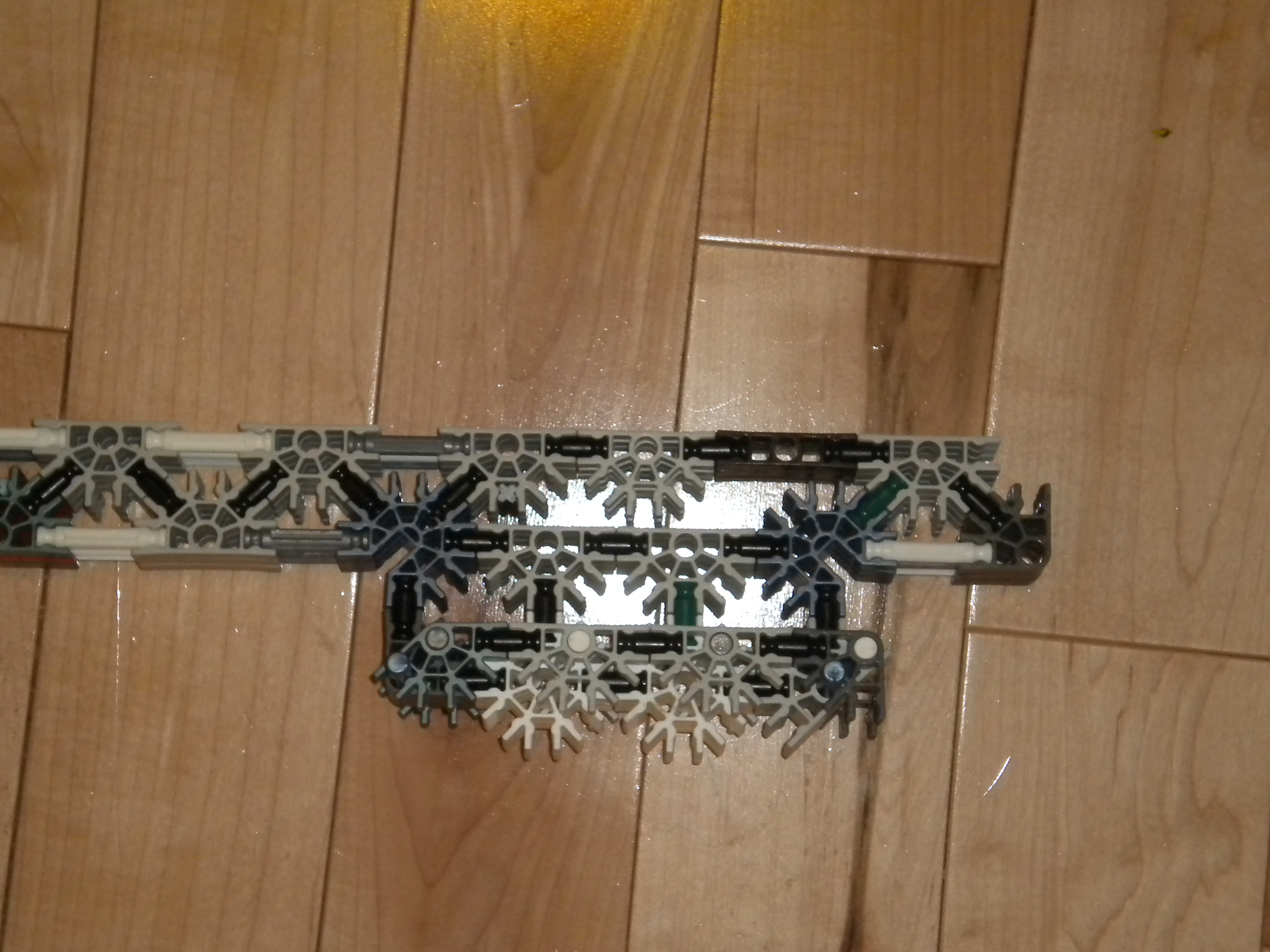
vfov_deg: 16.4
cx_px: 584
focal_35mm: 90
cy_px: 510
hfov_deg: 21.8
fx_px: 3302
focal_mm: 14.3
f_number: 5.1
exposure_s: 1/60
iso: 400
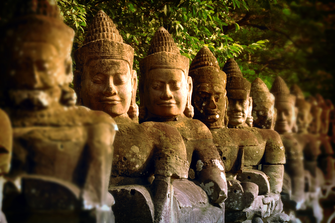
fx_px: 1325
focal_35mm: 142
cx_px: 168
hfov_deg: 14.4
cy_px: 112
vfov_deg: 9.6
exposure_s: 1/100
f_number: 8
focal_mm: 95
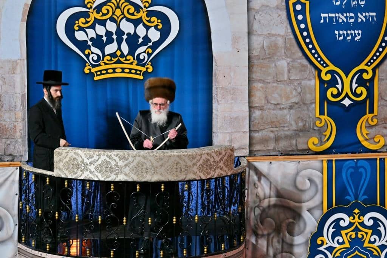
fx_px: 1935
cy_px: 129
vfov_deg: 7.6
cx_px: 194
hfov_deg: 11.4
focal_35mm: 180
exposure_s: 1/160
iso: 250
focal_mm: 120
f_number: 2.8
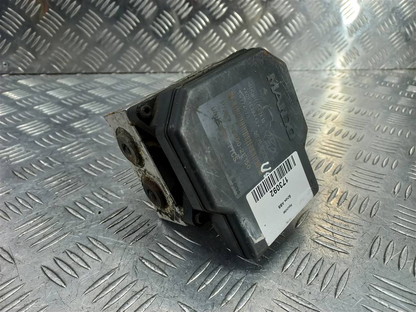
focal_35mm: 25
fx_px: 300
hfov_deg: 69.4
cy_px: 156
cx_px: 208
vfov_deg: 54.9
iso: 64
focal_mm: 4.6
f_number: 1.8
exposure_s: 1/50
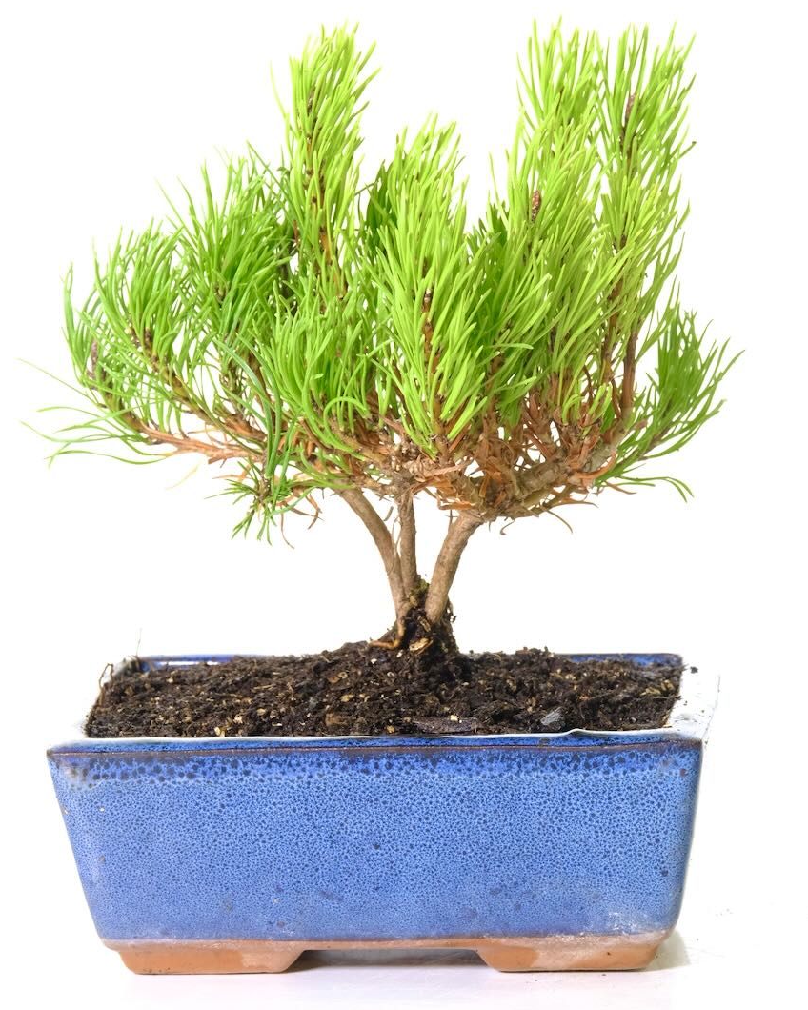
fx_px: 5321
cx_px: 405
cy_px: 479
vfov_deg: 10.8
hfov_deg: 8.7
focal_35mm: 178
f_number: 11
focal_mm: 104.9
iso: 1600
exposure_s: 1/13
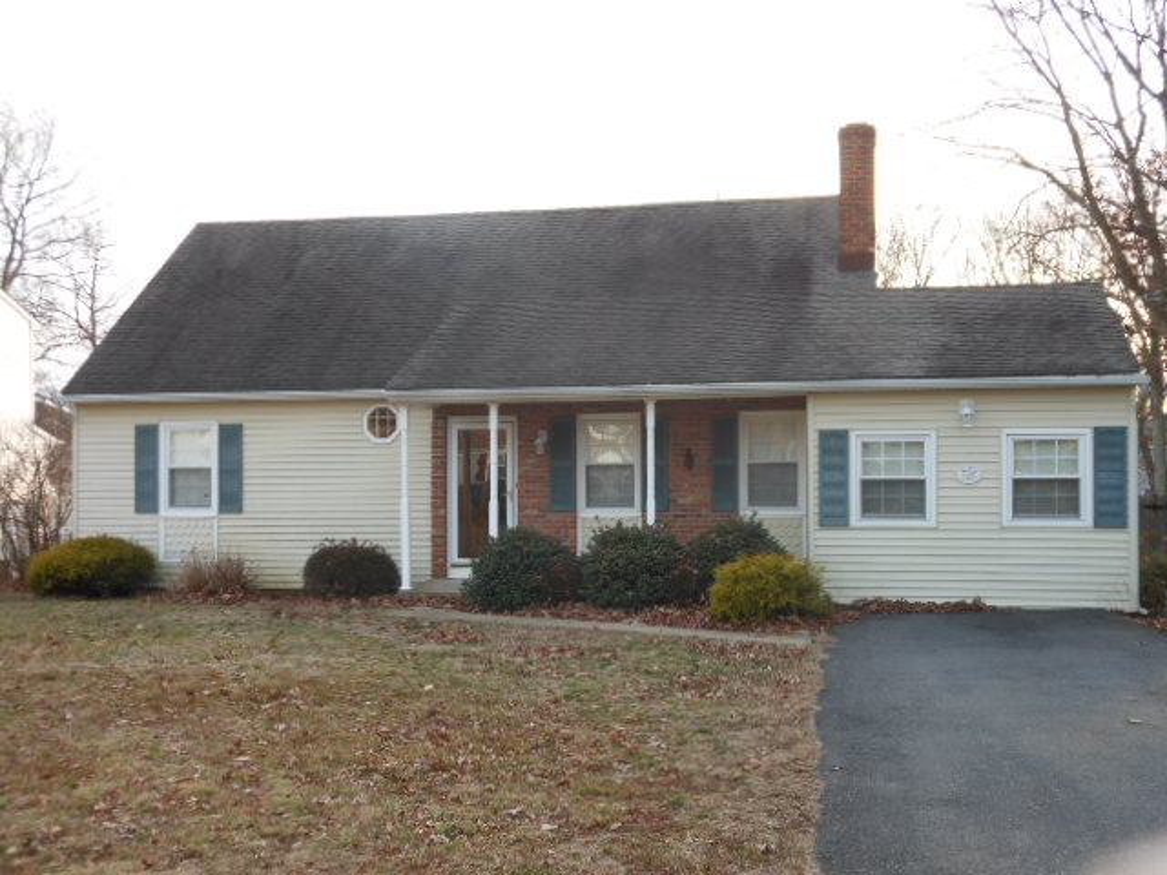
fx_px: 1450
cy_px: 438
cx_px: 584
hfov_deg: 43.9
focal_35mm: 43
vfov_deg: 33.6
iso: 80
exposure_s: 1/80
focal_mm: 7.7
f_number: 3.8
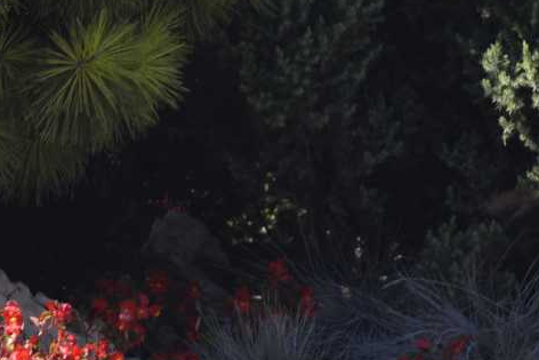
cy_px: -146
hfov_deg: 4.5
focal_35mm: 456
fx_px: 6829
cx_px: -161
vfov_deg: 3.0
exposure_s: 1/160
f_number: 6.3
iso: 100
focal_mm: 105
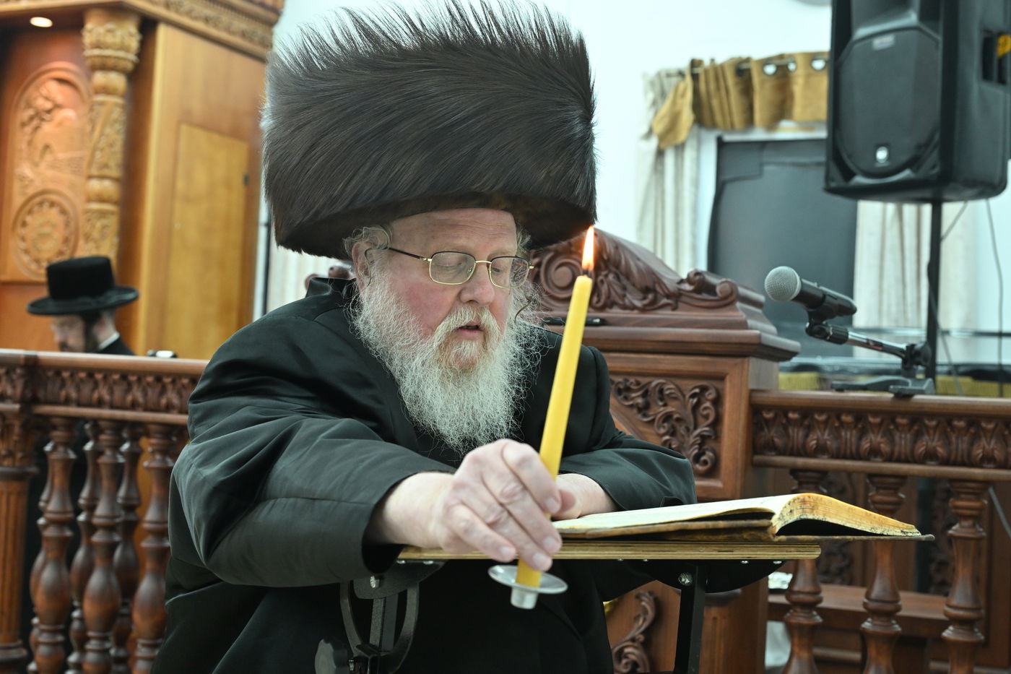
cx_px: 506
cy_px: 337
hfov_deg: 39.6
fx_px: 1404
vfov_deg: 27.0
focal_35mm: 50
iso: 1600
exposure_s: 1/200
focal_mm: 50
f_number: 5.6
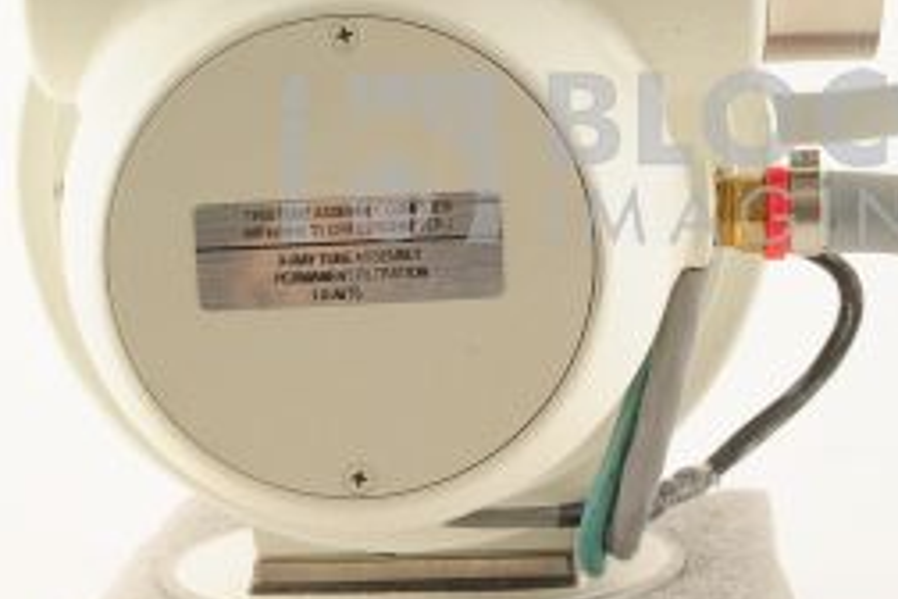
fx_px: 2968
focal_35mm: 119
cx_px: 638
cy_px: 159
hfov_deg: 17.1
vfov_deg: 11.5
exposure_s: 1/160
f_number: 13
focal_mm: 50
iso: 1600
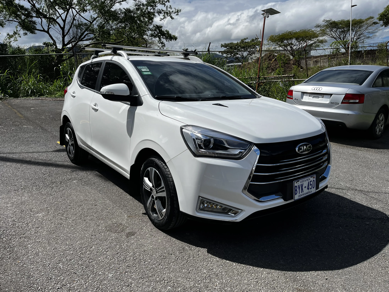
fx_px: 292
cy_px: 146
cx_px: 194
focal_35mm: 26
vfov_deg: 53.1
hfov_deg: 67.3
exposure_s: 1/6173
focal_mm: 5.1
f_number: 1.6
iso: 50
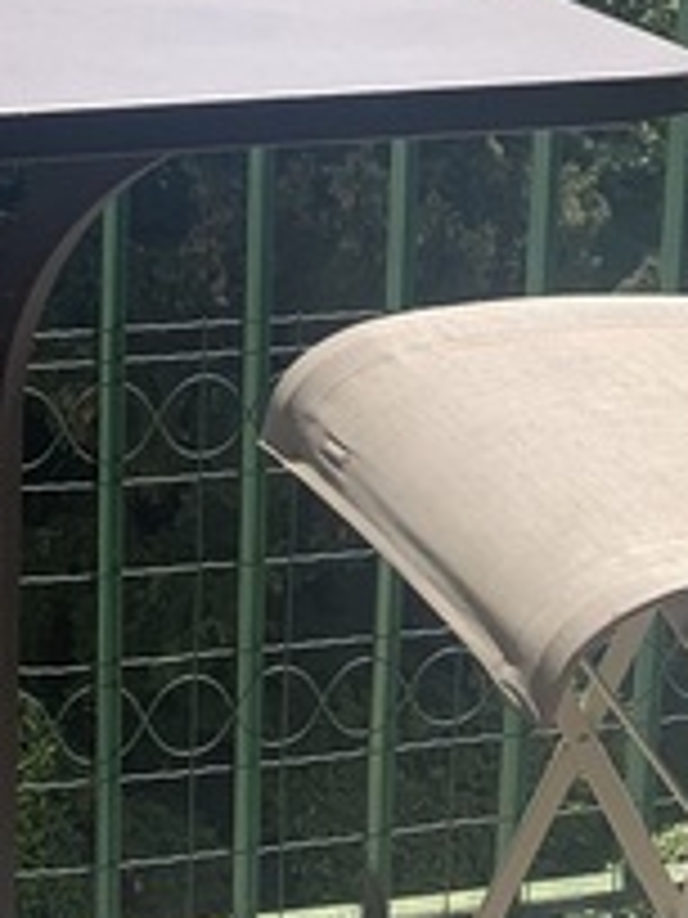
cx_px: -144
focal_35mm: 98
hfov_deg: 14.6
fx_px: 2597
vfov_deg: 19.3
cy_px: -63
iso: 25
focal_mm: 4.25
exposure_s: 1/1468
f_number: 1.8
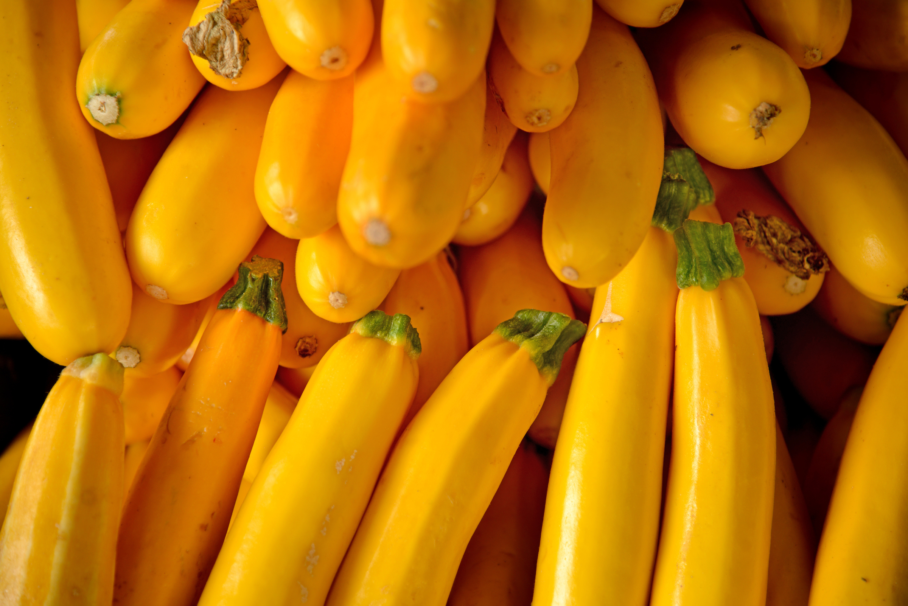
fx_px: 3028
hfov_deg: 17.1
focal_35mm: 120
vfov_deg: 11.4
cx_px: 454
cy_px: 303
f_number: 4
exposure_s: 1/60
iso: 200
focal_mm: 120
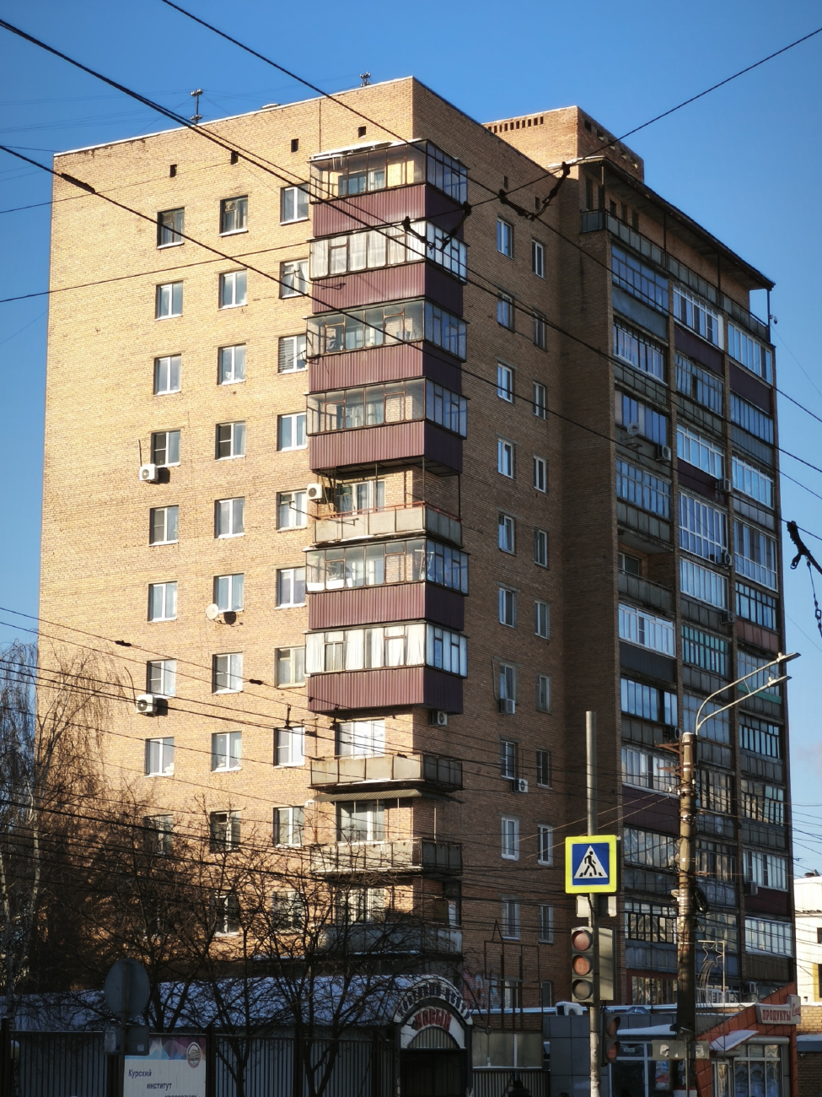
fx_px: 2501
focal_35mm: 79
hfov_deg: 18.7
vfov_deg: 24.7
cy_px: 548
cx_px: 411
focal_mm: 7.1
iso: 50
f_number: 1.9
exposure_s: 1/306
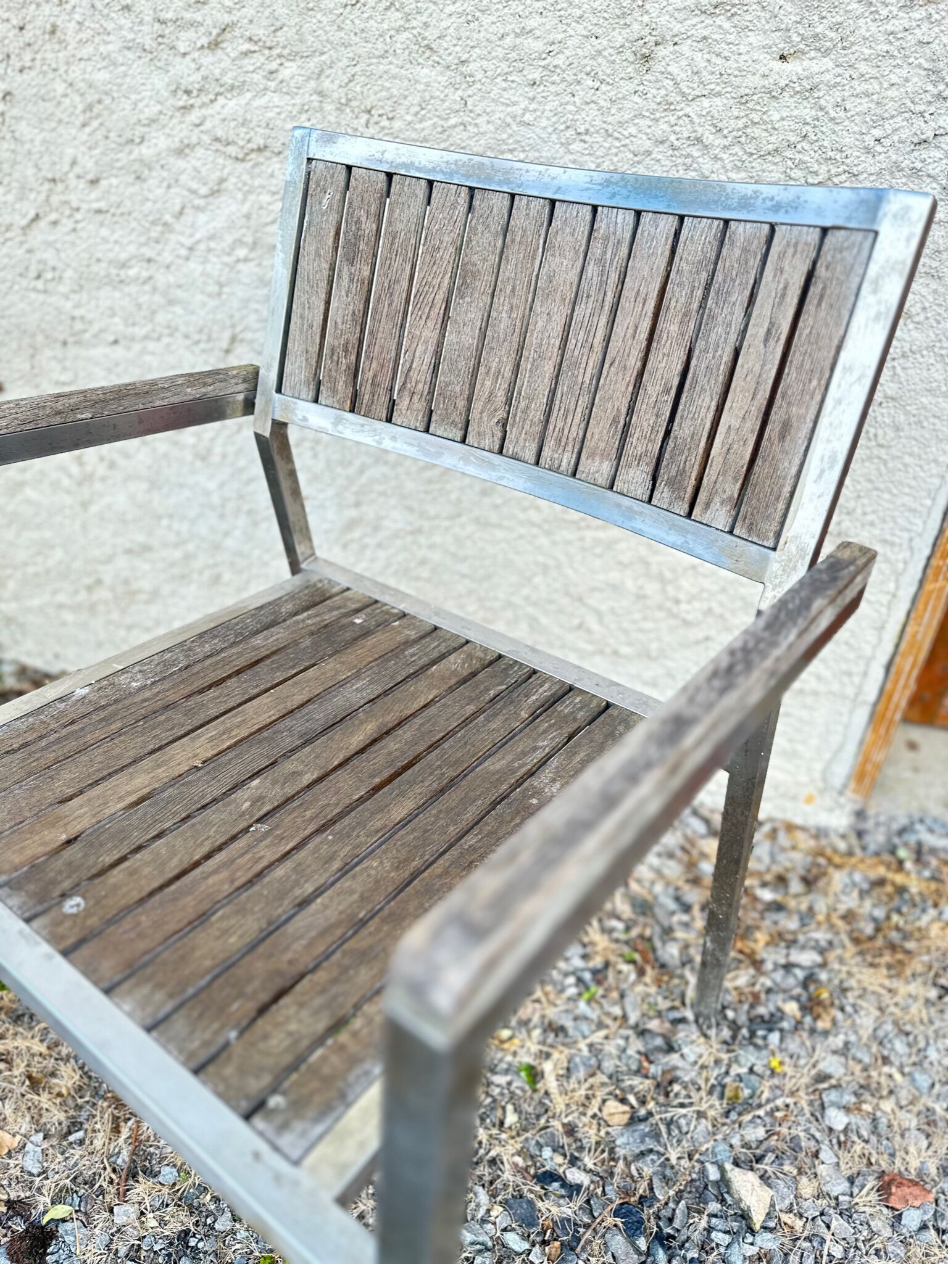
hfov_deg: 56.8
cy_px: 632
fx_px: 877
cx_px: 474
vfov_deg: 71.6
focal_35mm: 24
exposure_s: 1/165
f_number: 1.78
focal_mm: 6.86
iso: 100
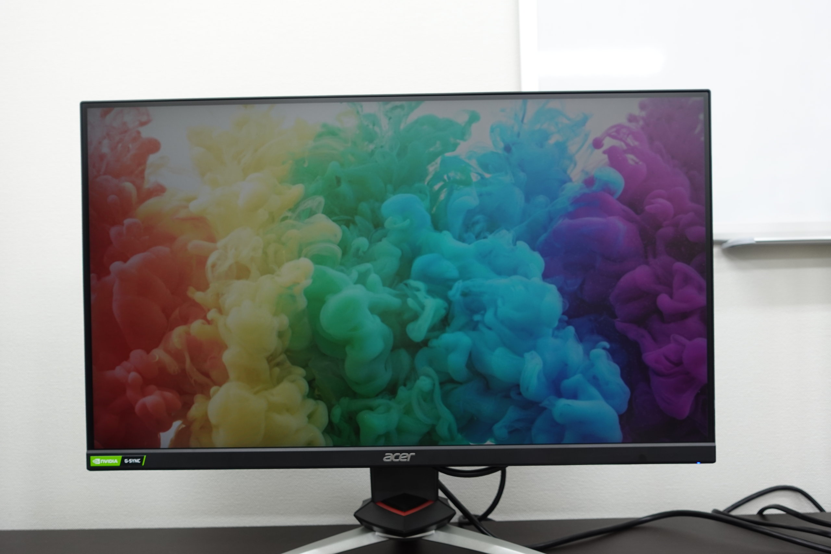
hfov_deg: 60.3
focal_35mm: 31
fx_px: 716
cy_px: 277
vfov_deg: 42.3
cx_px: 416
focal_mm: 12.15
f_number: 2.8
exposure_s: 1/40
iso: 125
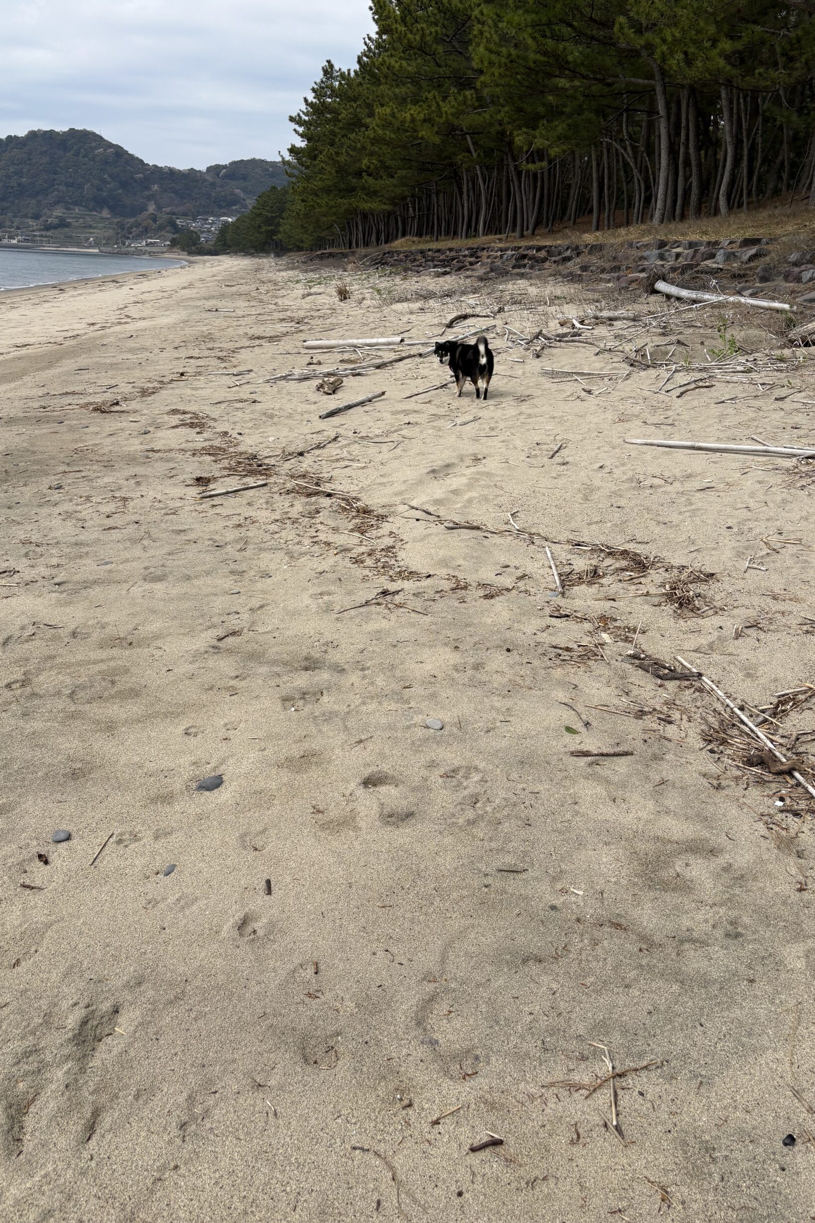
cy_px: 610
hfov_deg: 46.4
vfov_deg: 65.5
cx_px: 413
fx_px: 951
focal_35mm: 28
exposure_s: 1/4608
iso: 50
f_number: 1.6
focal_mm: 5.96
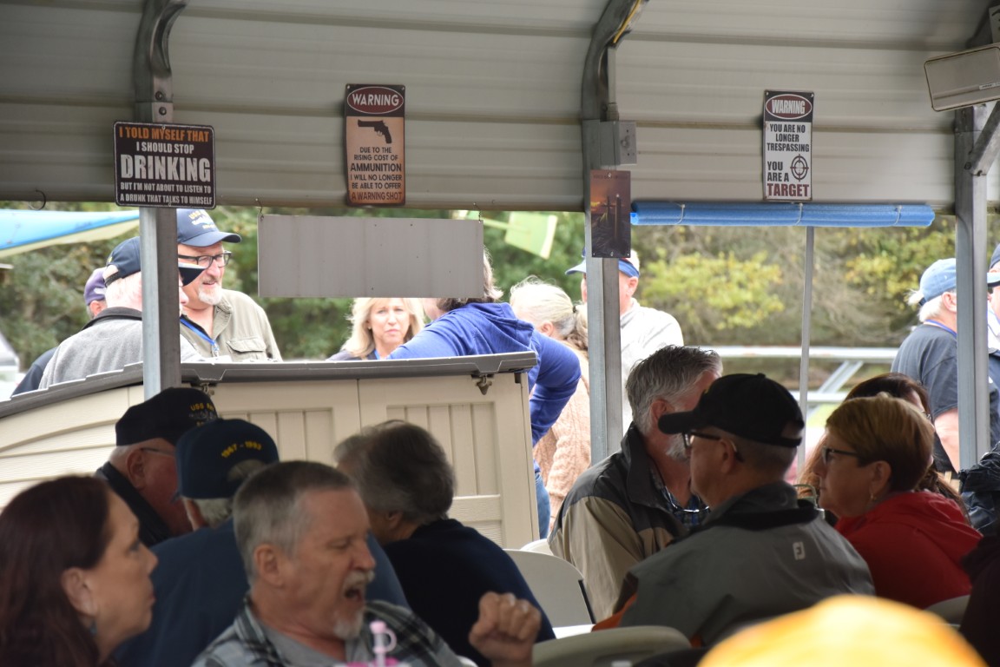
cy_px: 334
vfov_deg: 8.7
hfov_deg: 13.0
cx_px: 500
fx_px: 4375
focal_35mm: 158
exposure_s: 1/250
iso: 560
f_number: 5.6
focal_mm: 105
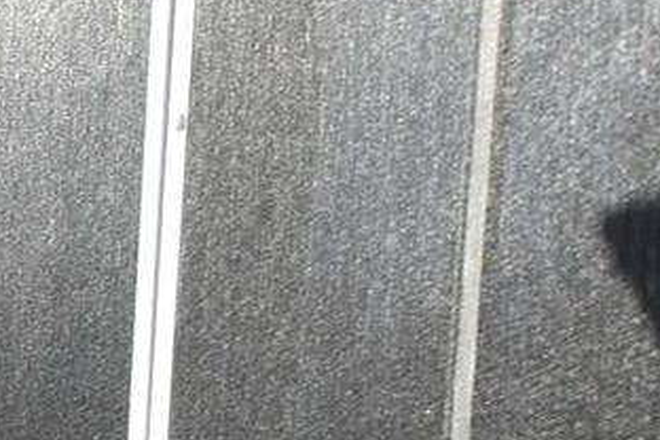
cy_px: 1386
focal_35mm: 197
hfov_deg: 8.8
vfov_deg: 6.3
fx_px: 3611
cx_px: -1264
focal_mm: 20
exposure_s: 1/320
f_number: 9
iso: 200
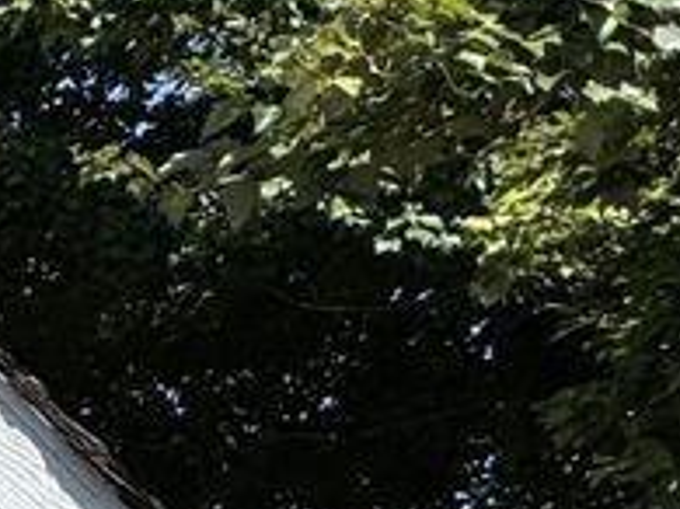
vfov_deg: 14.0
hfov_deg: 12.3
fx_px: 1924
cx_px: -1208
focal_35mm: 98
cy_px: 788
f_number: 2.2
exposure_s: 1/2146
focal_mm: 2.22
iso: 50
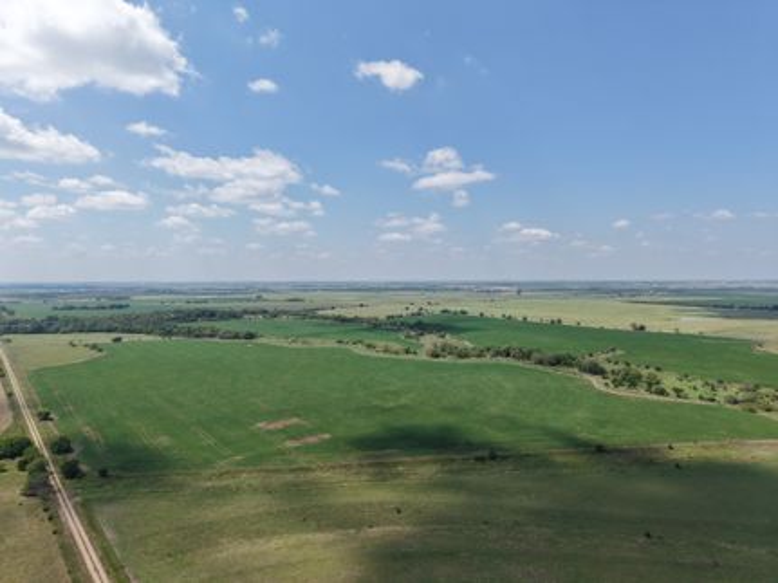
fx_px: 539
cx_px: 389
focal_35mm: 24
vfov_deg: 56.8
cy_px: 292
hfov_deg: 71.6
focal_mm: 8.67
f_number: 1.8
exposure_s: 1/4000
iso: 160
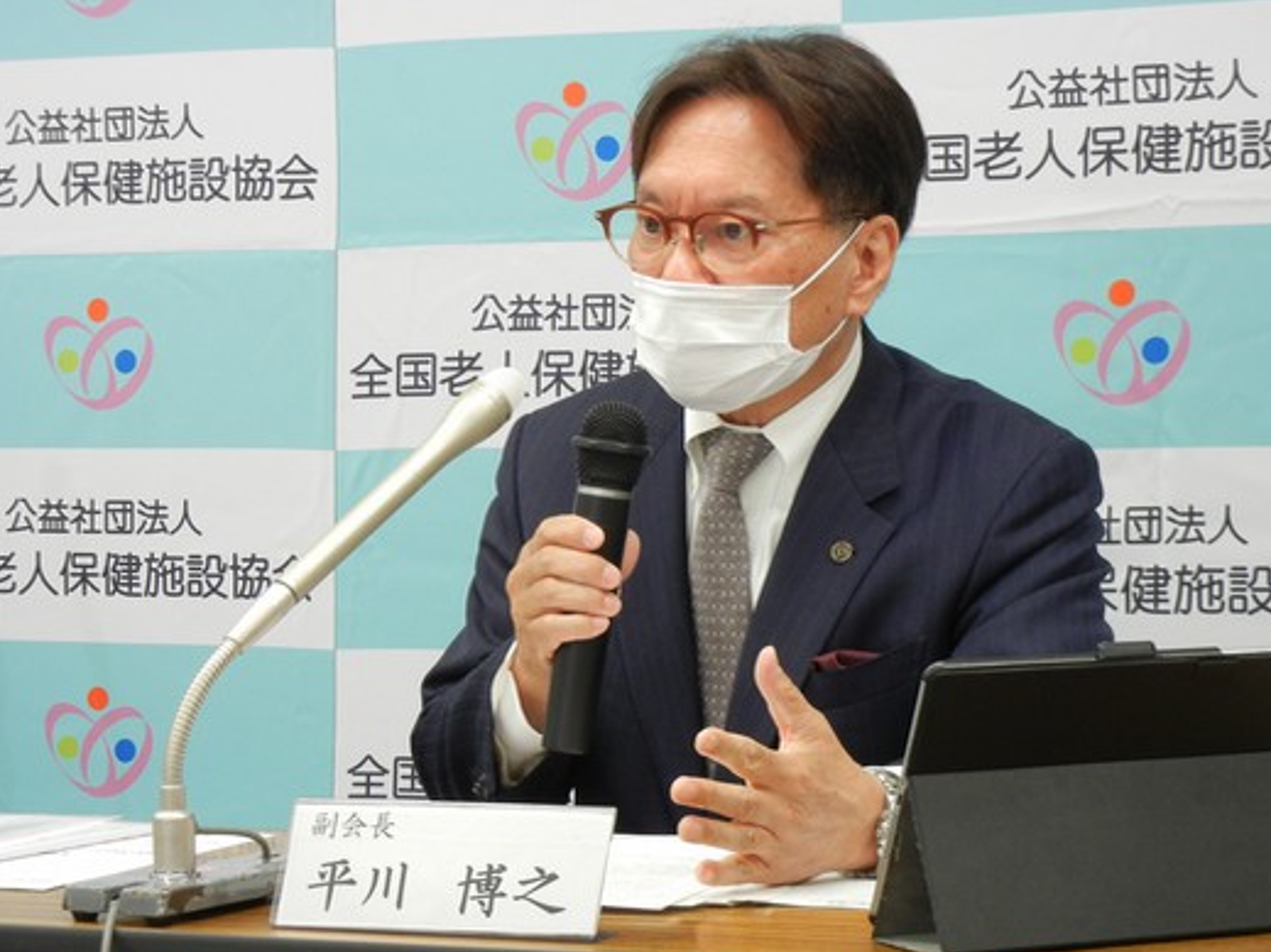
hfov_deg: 20.4
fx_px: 3524
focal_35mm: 96
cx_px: 622
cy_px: 494
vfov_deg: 15.4
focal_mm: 16
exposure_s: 1/30
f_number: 4.4
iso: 371
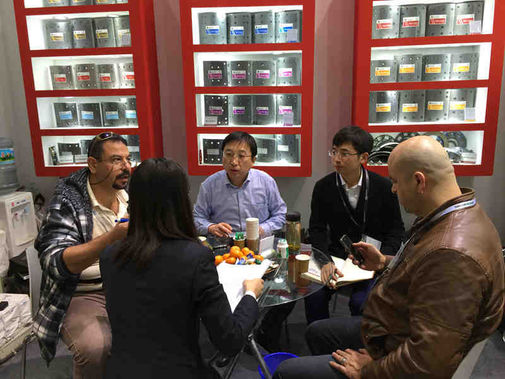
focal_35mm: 29
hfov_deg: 61.7
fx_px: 423
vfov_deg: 48.2
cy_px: 190
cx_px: 252
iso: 32
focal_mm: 4.15
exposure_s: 1/33
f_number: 2.2
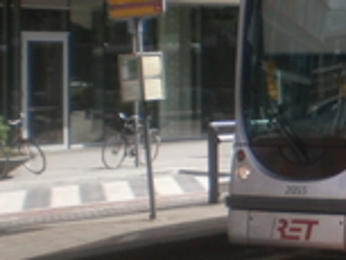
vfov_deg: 10.5
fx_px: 1410
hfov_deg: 13.1
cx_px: 547
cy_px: 47
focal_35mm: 141
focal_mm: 6.3
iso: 100
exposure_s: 1/800
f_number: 4.6
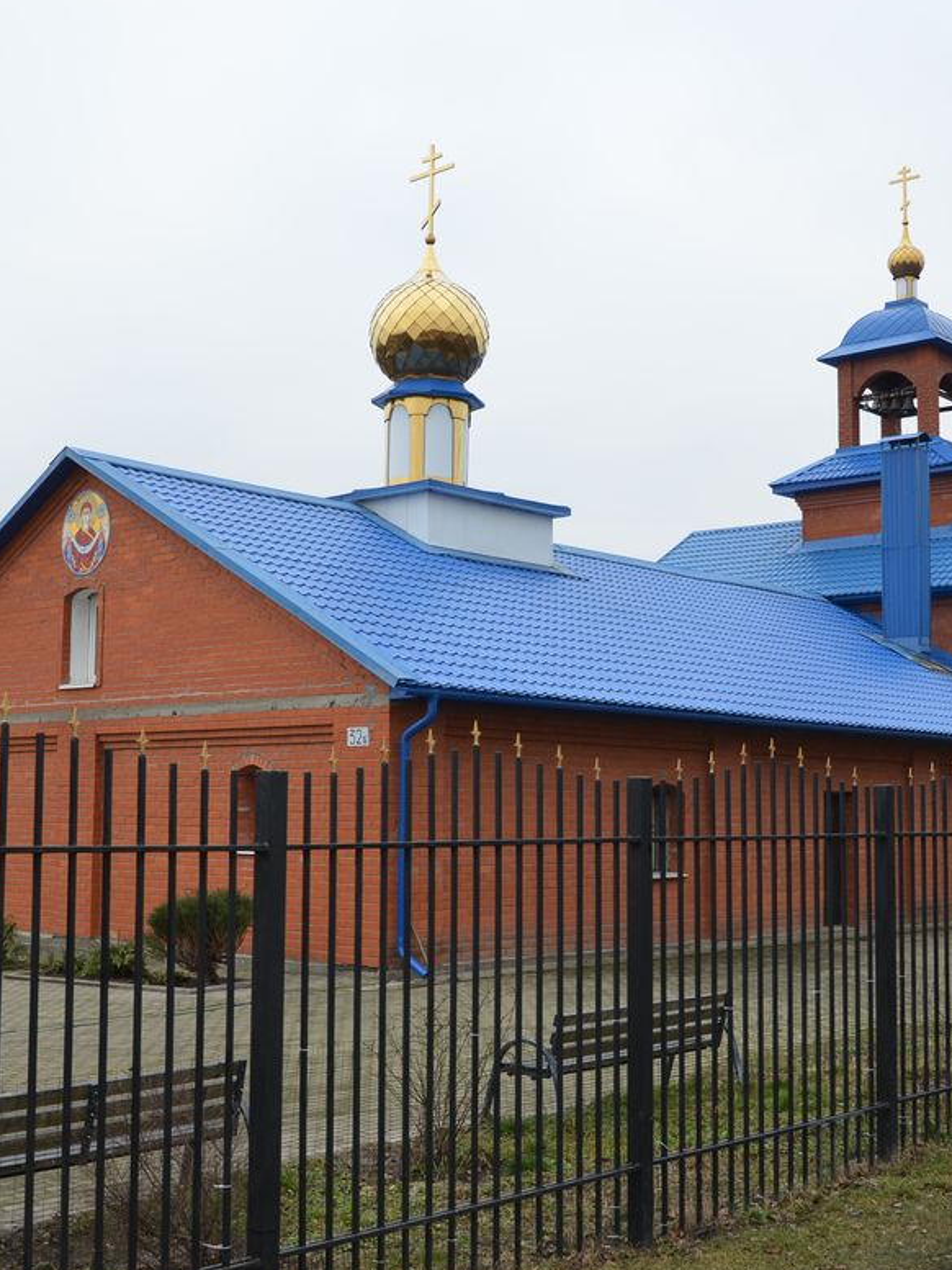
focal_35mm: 47
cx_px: 483
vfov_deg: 40.6
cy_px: 631
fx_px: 1714
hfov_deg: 31.0
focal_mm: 21
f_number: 5.6
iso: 250
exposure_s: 1/125
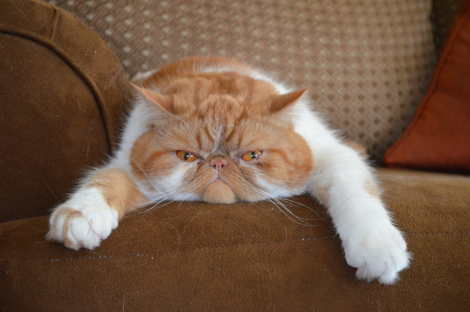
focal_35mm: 72
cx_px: 235
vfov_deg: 18.8
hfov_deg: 28.1
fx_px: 938
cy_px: 156
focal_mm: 48
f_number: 5.6
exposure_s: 1/60
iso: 2200
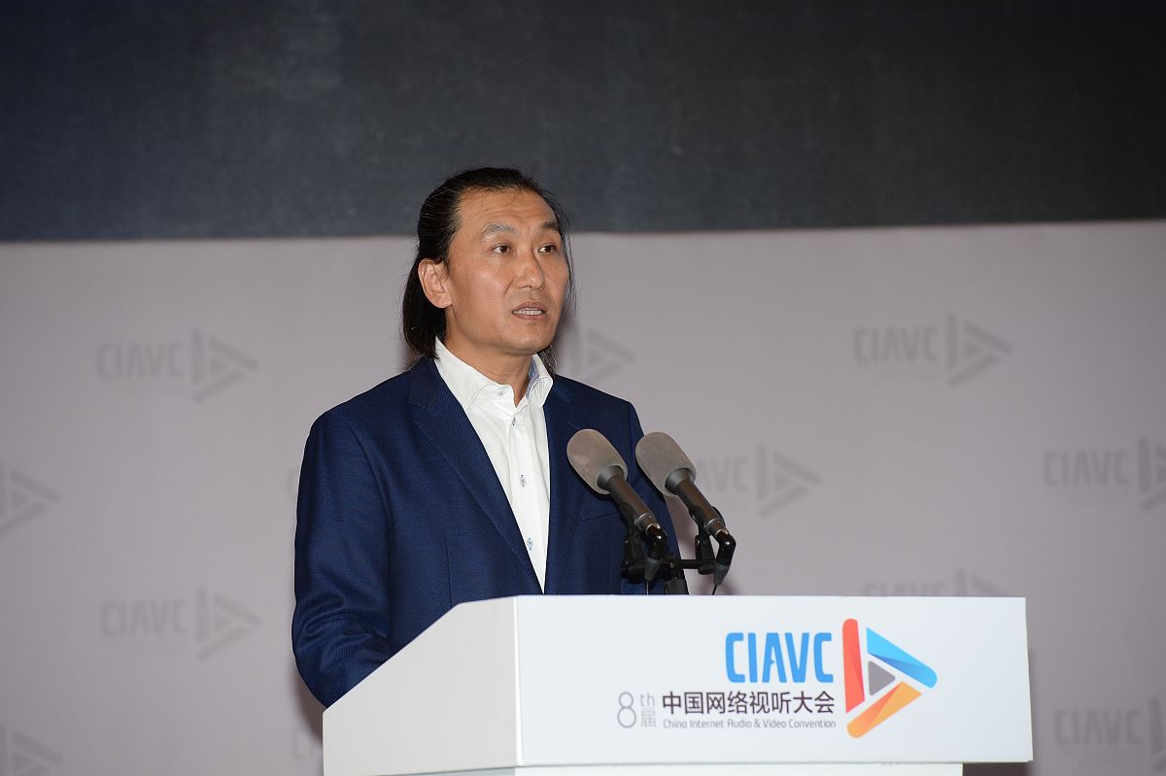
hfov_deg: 10.6
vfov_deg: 7.0
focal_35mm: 195
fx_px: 6313
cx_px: 583
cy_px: 388
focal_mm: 195
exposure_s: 1/200
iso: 640
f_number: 5
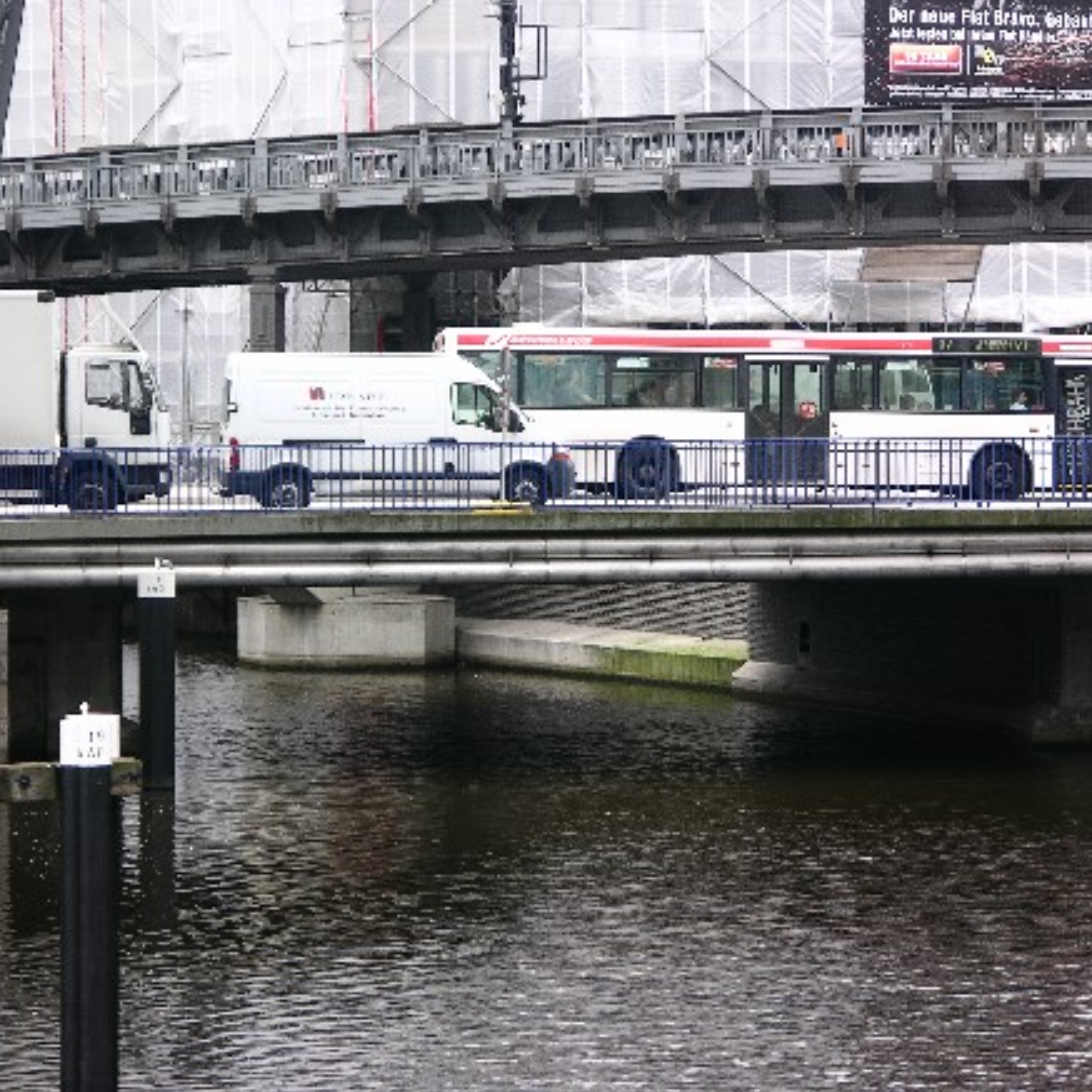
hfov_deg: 9.8
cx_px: 646
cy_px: 545
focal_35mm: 178
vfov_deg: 9.8
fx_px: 6353
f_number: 3.9
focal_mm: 37.7
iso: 50
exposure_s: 1/96
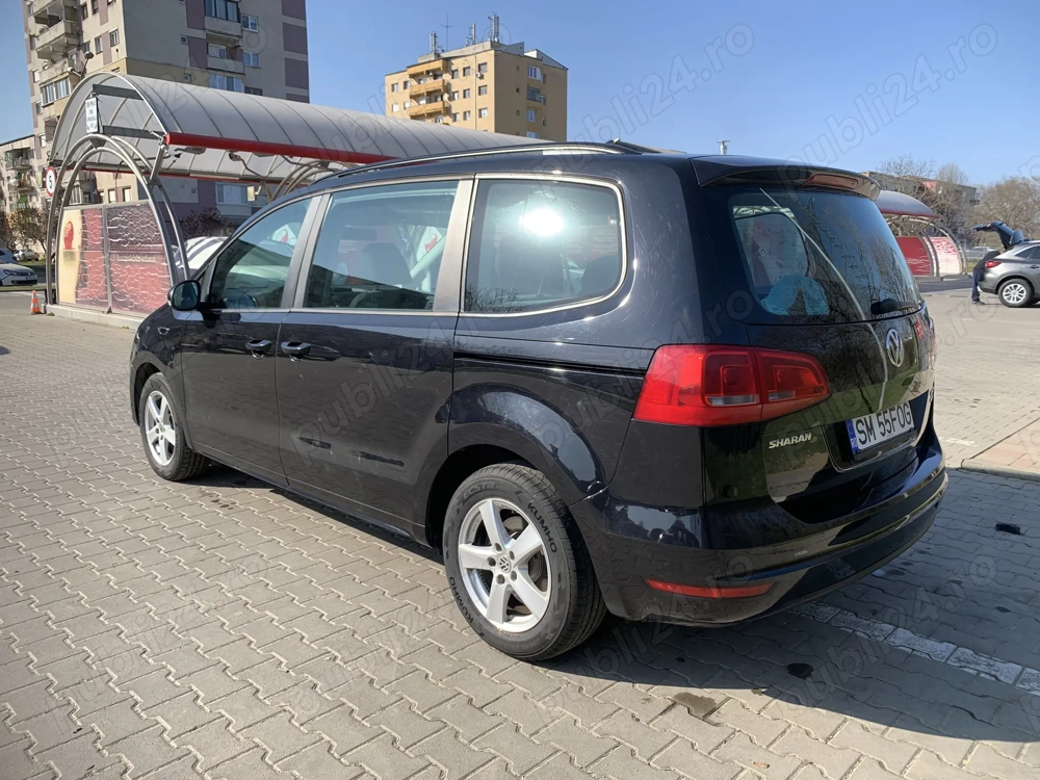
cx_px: 520
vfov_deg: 53.1
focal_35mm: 26
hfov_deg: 67.3
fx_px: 781
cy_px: 390
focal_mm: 4.25
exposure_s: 1/981
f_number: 1.8
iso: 25
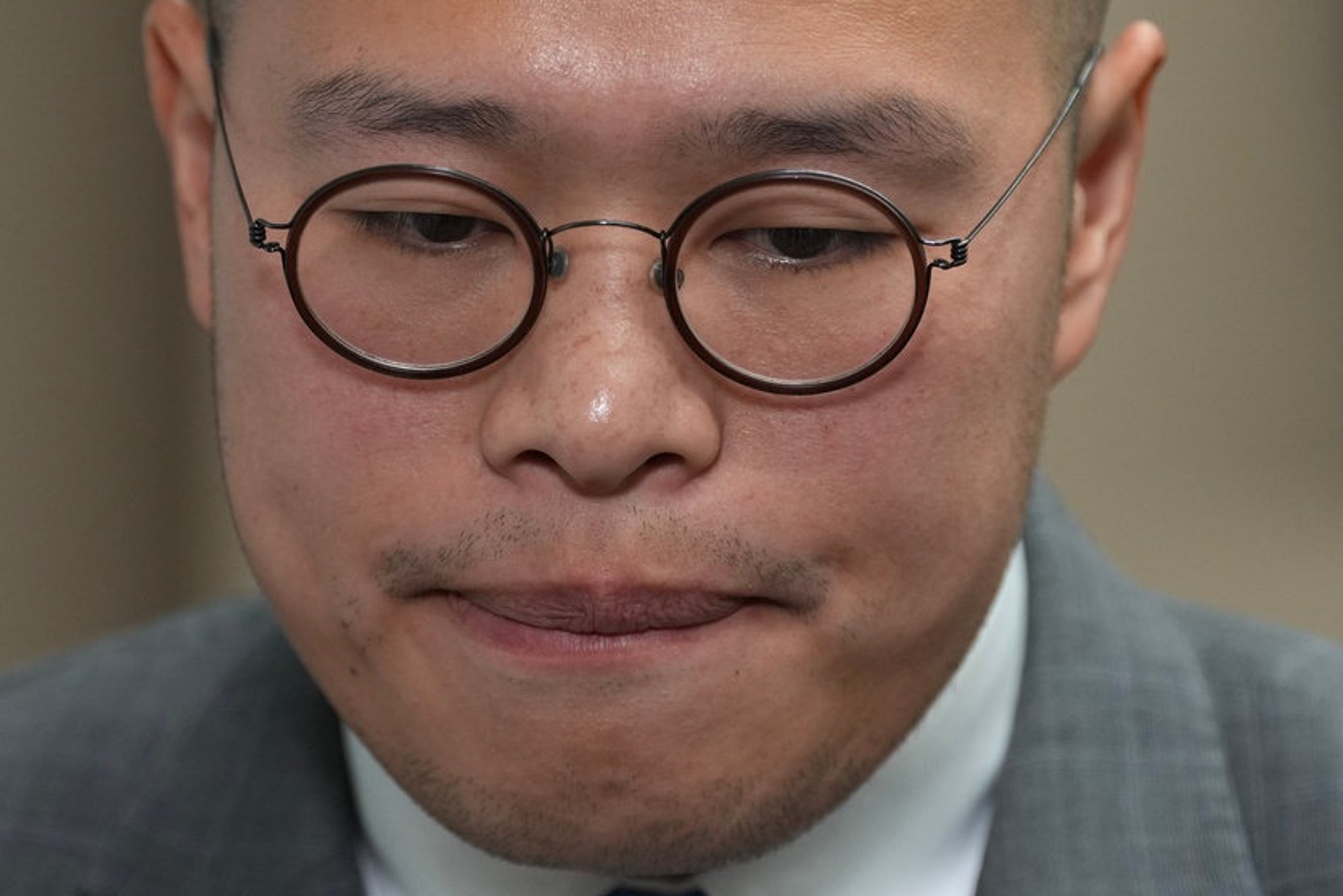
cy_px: 459
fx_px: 5261
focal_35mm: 141
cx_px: 600
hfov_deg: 14.5
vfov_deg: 9.7
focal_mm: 115
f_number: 2.8
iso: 640
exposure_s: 1/250
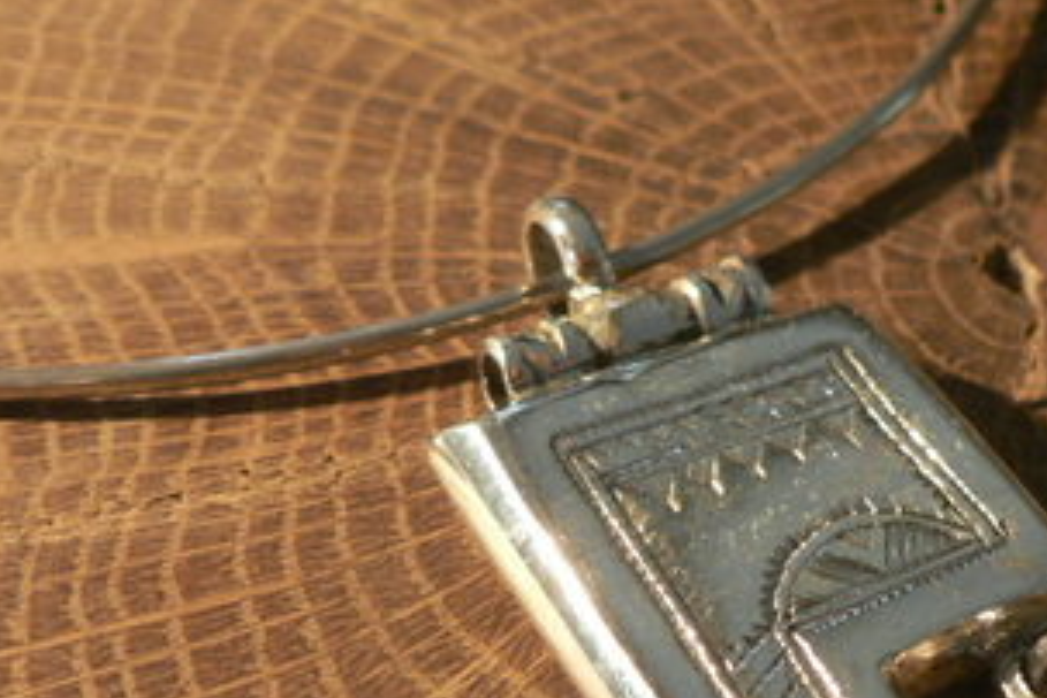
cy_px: 484
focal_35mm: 79
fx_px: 2297
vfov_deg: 17.2
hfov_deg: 25.6
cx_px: 688
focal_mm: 6
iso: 200
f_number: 2.8
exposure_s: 1/15
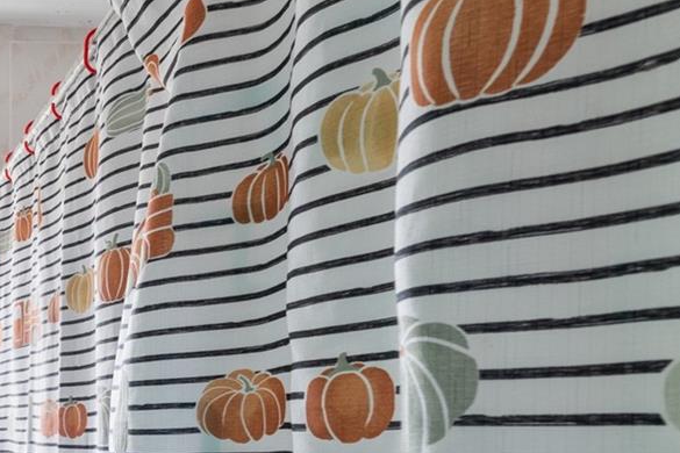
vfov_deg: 30.6
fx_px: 774
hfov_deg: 35.0
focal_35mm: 41
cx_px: -177
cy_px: 441
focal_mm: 10
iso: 320
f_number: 8
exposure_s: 1/8
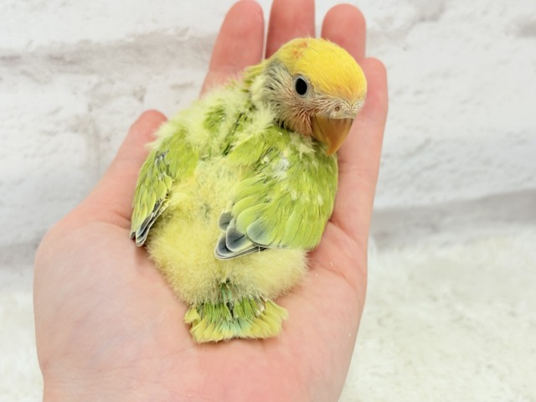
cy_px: 201
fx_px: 805
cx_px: 268
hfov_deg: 36.8
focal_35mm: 52
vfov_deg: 28.0
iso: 40
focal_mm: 5.96
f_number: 1.6
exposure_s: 1/50
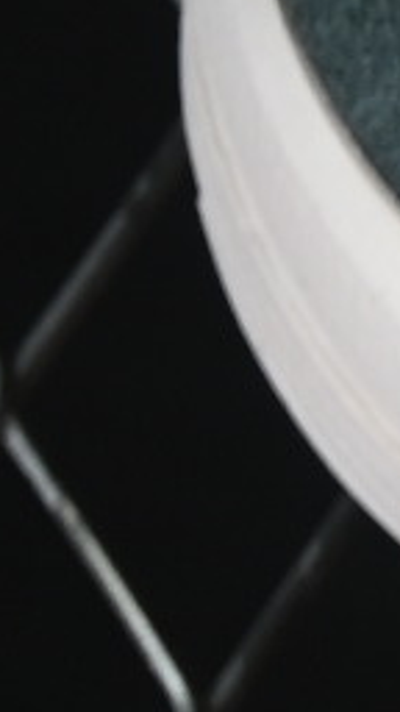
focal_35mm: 856
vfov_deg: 2.5
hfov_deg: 1.4
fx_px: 16141
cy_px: 545
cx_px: 3131
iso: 160
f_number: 6.3
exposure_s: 1/60
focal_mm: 50
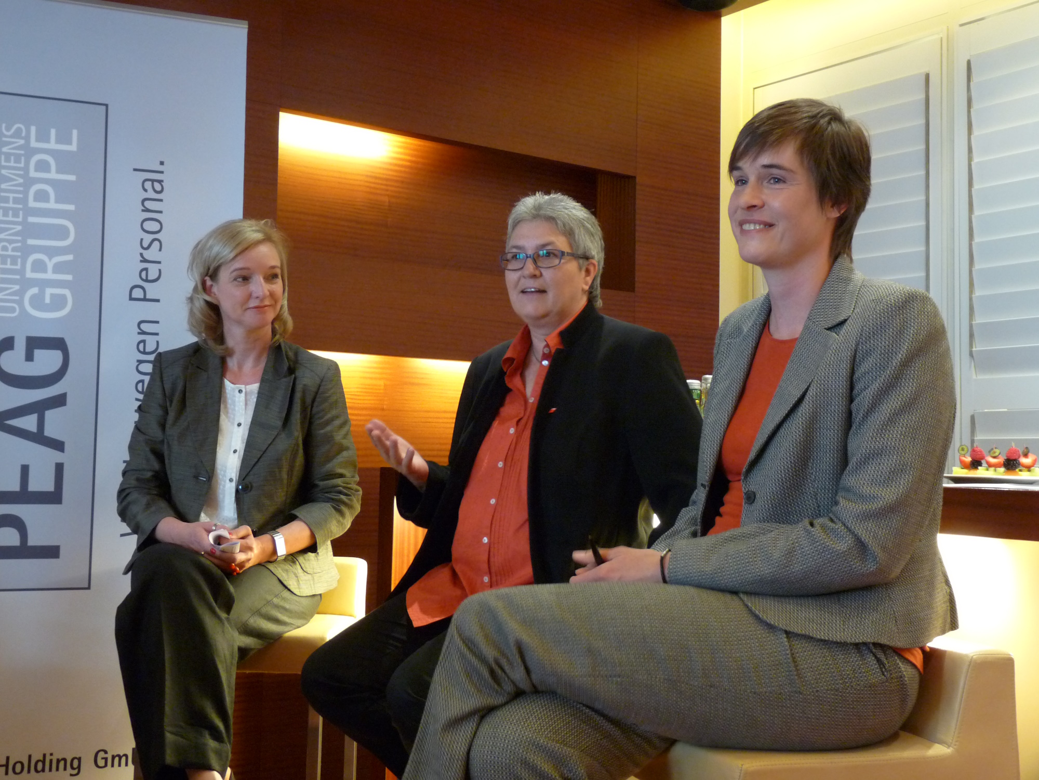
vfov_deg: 33.6
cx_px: 520
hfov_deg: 43.9
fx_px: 1291
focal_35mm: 43
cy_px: 390
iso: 400
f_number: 3
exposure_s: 1/10
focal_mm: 7.6
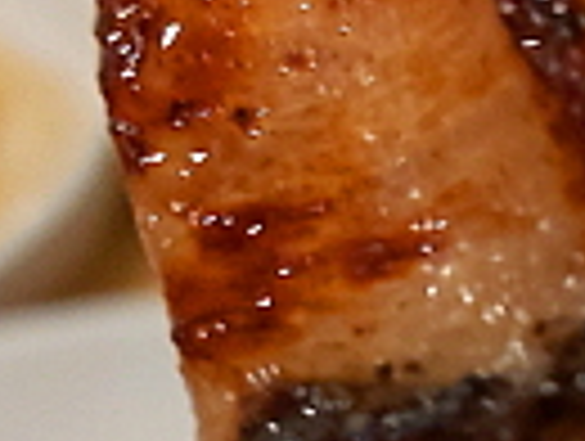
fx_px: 2083
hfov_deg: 15.8
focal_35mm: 123
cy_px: 374
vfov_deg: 12.0
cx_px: 544
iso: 640
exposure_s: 1/24
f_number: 2
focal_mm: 4.58
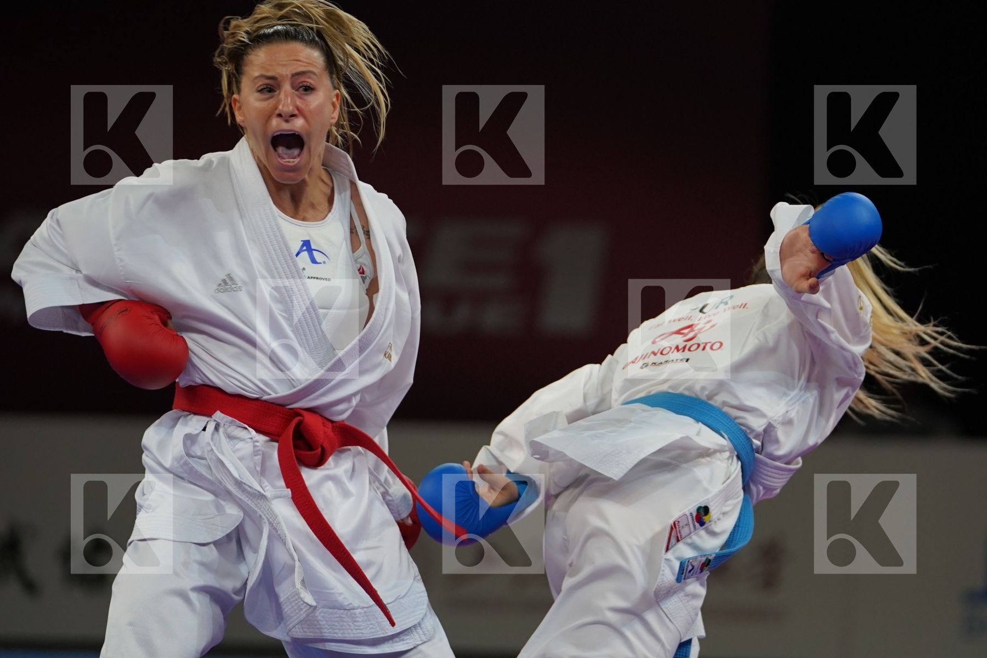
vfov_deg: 5.5
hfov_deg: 8.2
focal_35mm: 250
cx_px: 494
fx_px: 6854
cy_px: 329
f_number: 2.8
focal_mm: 167
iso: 1000
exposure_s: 1/1000
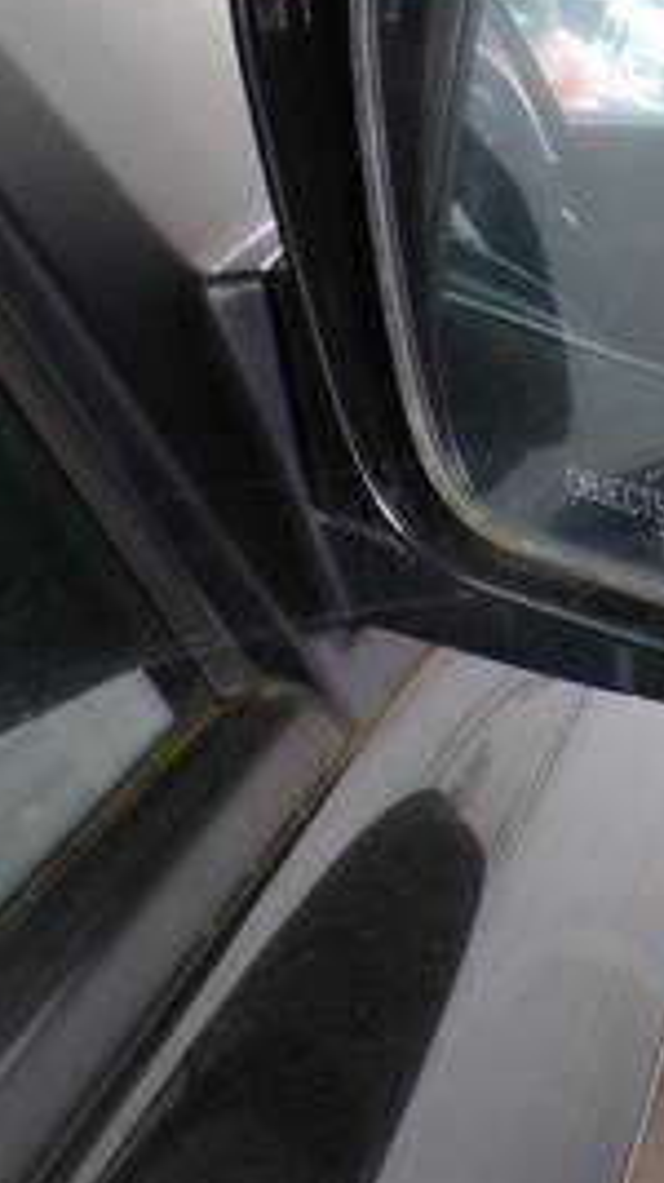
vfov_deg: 43.4
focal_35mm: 47
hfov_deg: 22.8
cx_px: 845
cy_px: 452
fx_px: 1473
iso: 100
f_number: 4.4
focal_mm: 4.3
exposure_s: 1/45
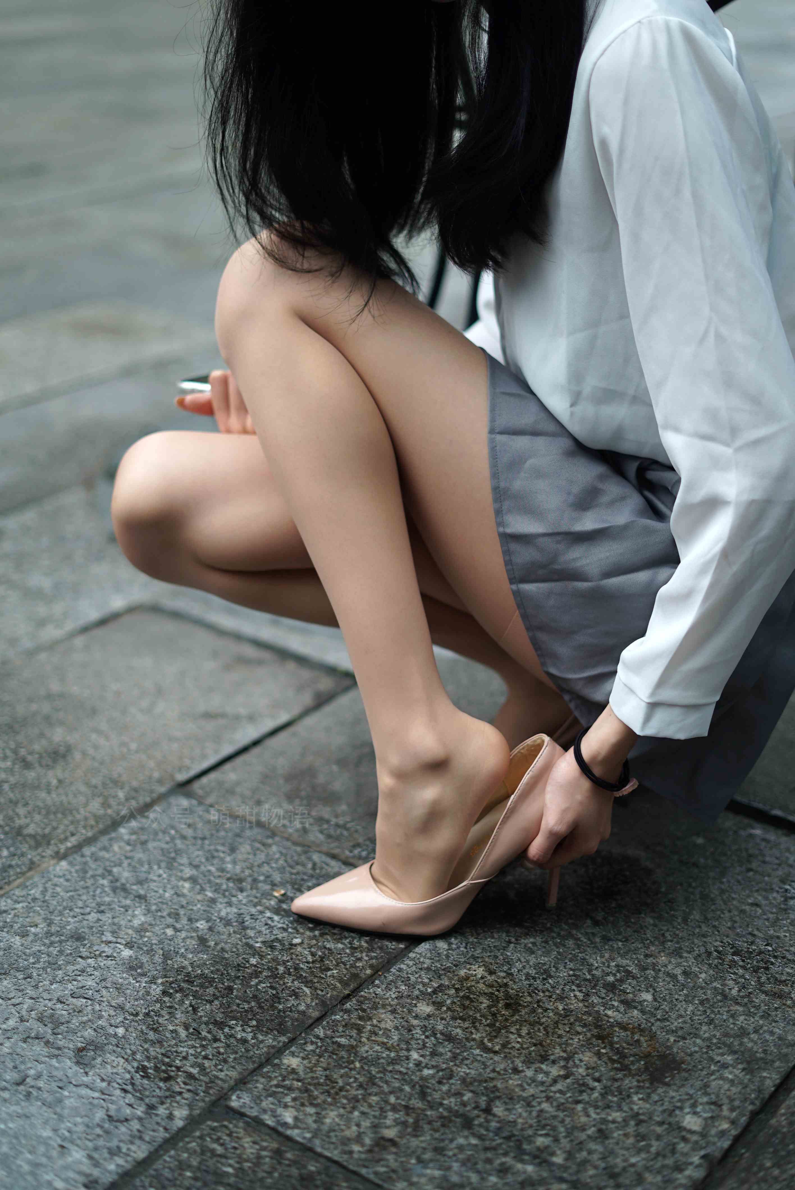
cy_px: 595
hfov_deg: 27.0
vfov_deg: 39.6
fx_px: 1654
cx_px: 398
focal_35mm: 50
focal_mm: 50
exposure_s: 1/200
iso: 125
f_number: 2
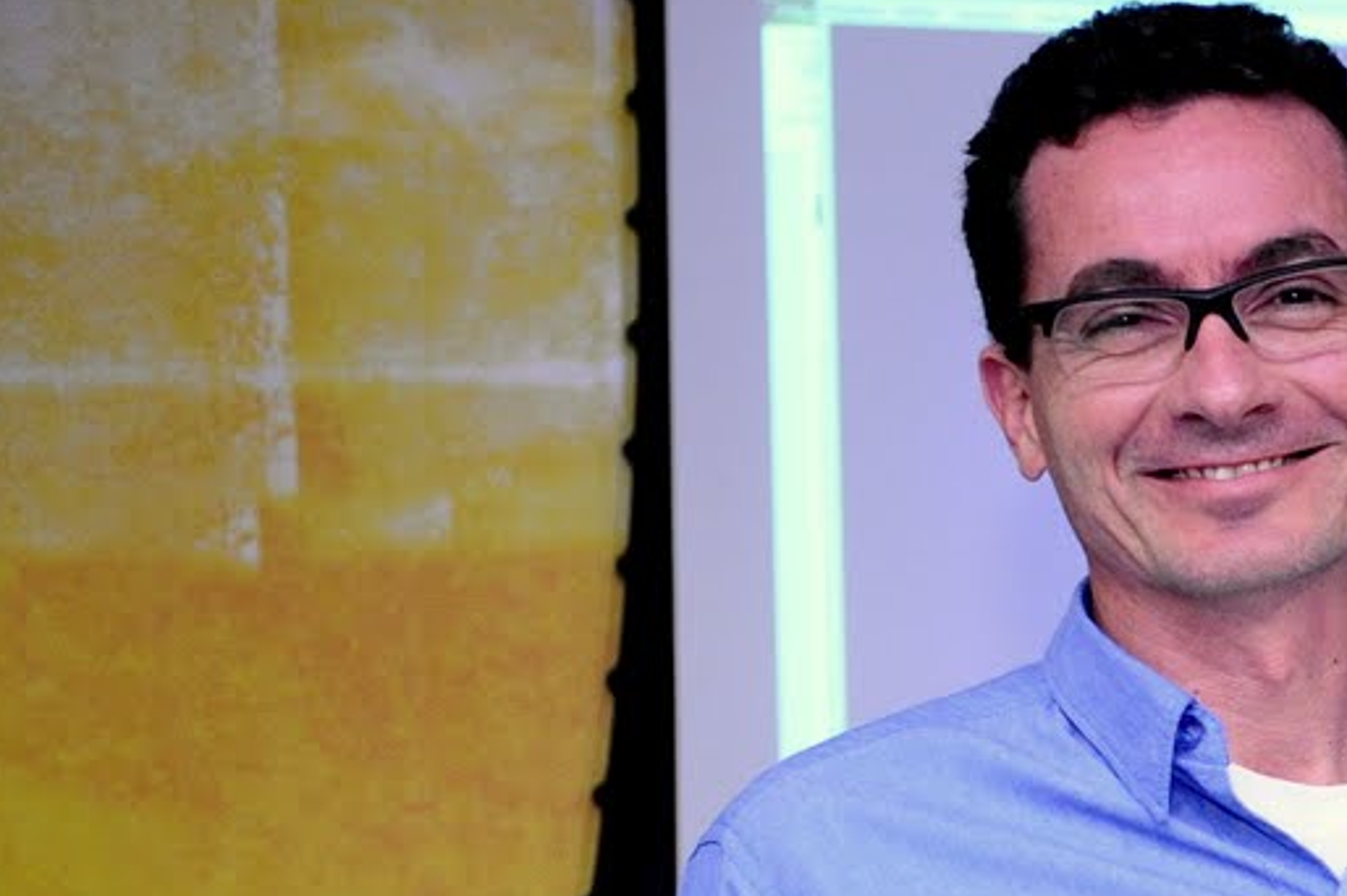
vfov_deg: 12.3
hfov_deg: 17.1
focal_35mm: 109
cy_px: 1086
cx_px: 1955
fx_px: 4076
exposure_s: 1/60
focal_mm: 35
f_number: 4
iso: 2500
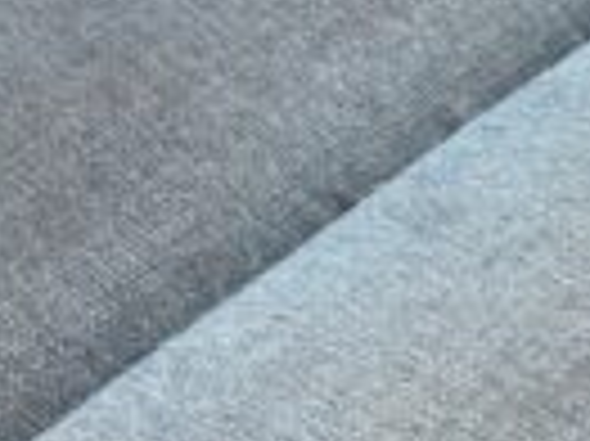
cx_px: 851
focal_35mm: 107
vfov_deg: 13.3
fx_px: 1822
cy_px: 596
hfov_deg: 16.9
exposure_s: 1/50
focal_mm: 3.99
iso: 320
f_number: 1.8
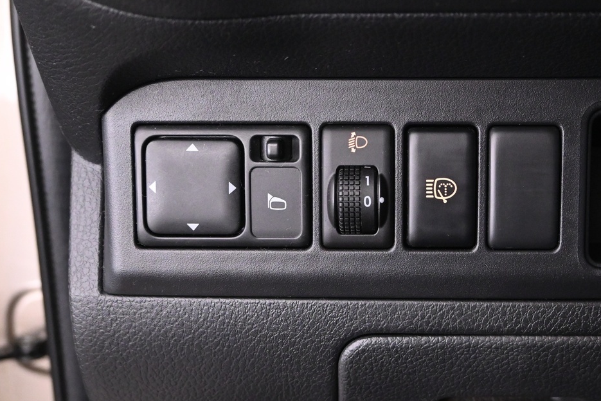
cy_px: 198
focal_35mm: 53
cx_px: 378
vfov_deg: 25.4
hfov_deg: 37.1
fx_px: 890
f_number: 3.8
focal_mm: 20.5
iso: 2500
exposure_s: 1/13
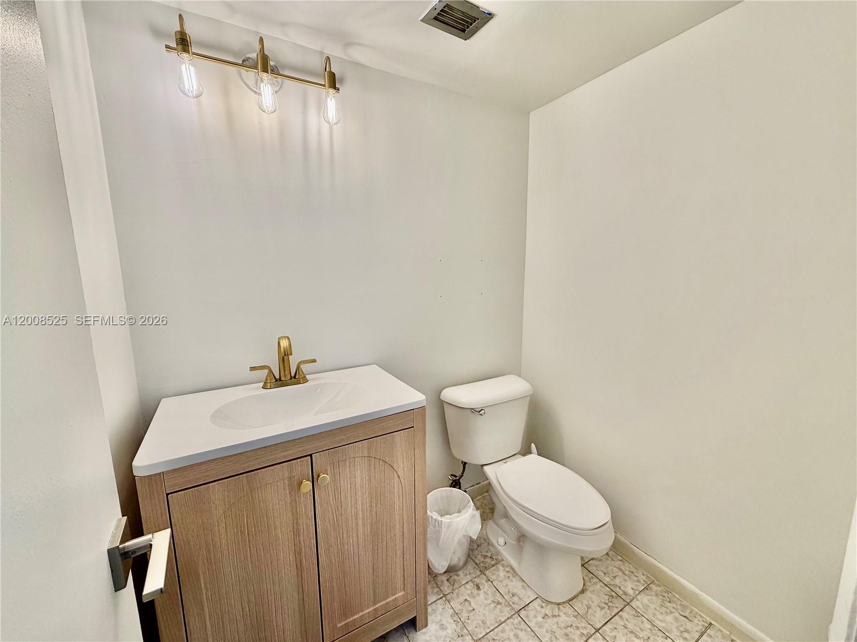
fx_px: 347
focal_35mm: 14
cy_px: 321
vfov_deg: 85.7
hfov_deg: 102.1
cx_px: 428
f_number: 2.2
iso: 80
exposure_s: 1/120
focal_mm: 2.22
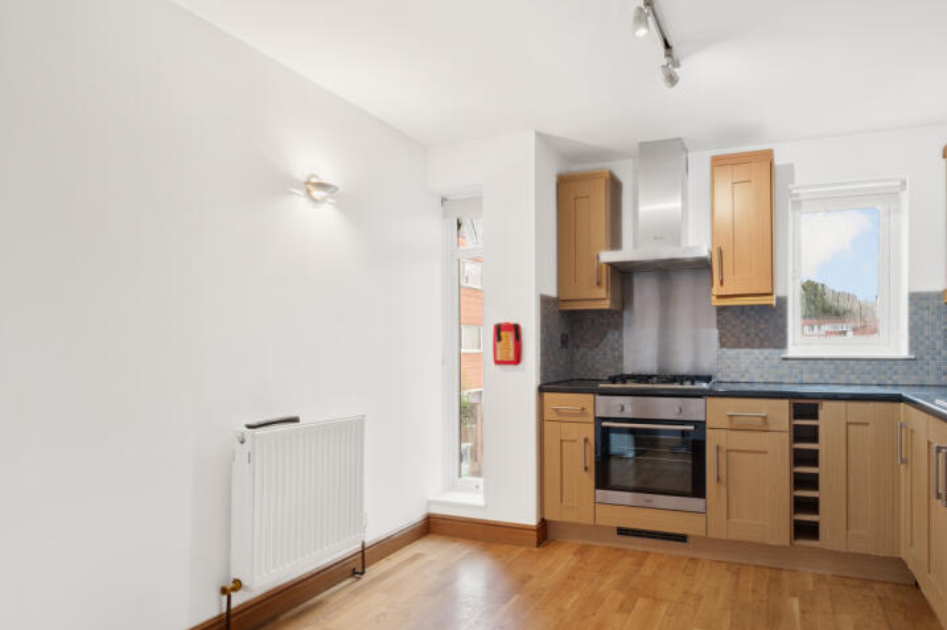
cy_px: 355
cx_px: 579
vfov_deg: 59.9
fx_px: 545
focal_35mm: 21
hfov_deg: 80.8
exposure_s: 1
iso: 200
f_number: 16
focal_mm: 14.5
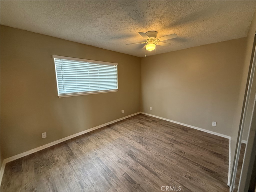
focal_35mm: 14
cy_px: 96
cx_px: 128
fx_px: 104
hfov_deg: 102.1
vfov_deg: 85.7
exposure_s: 1/120
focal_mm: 2.22
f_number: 2.2
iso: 400
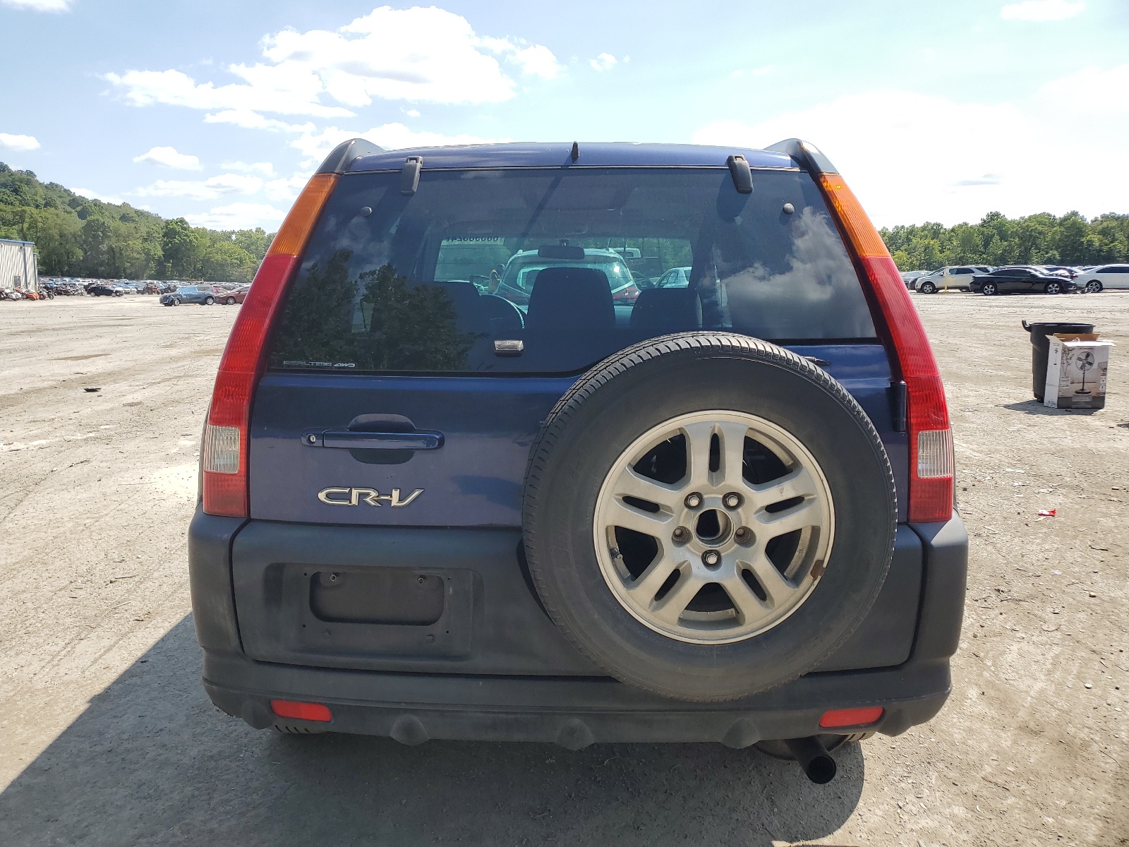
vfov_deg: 53.1
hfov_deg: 67.3
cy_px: 424
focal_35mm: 26
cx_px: 564
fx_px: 848
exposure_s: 1/2500
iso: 50
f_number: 1.5
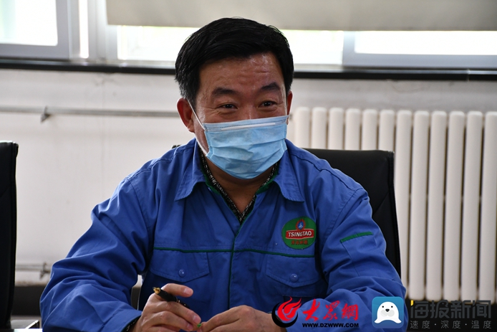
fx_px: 1671
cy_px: 167
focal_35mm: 121
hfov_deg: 16.9
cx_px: 247
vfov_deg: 11.3
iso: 1600
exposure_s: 1/125
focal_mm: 80
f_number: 5.3
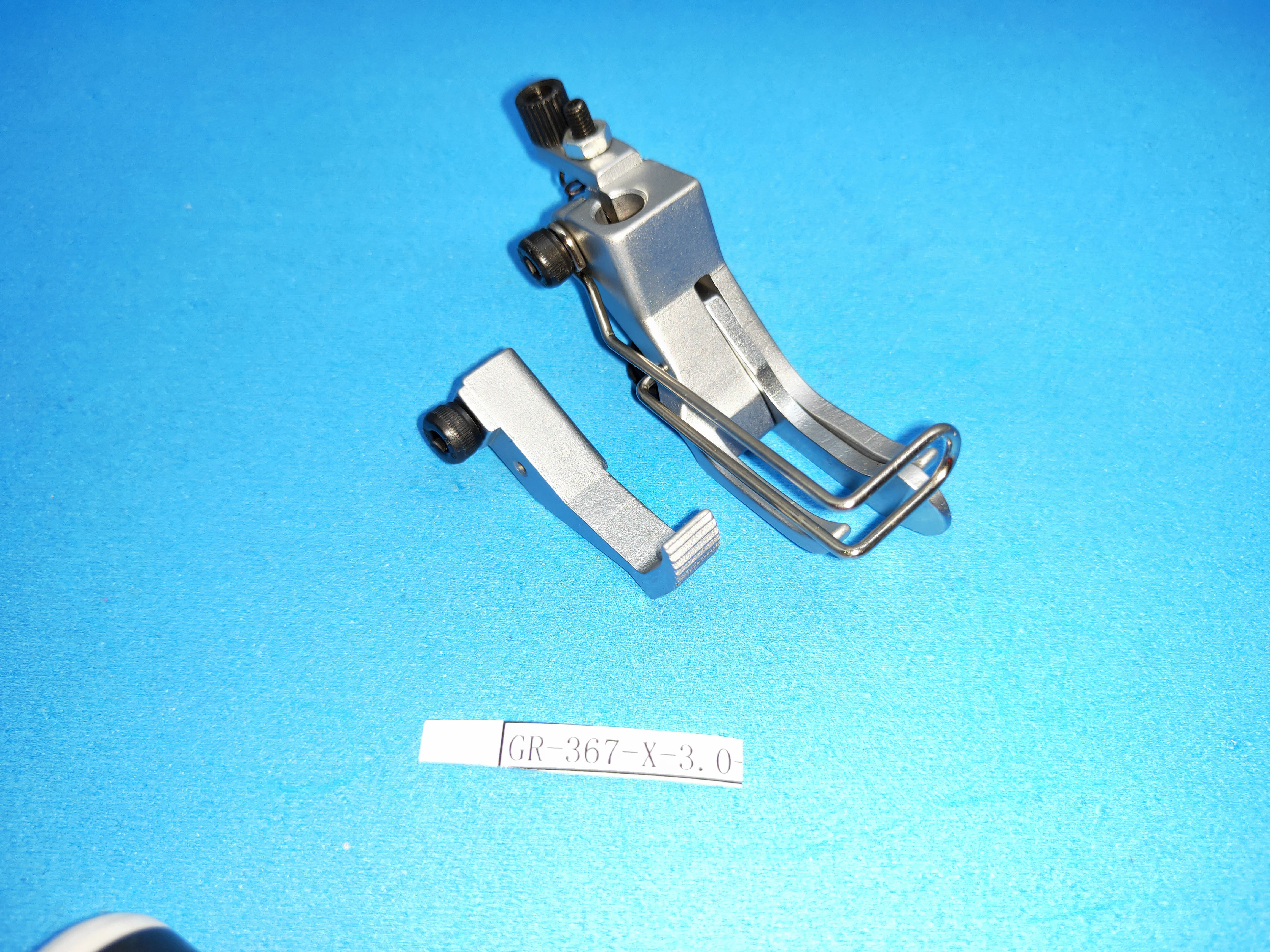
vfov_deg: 58.9
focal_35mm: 23
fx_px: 844
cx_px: 635
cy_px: 476
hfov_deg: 73.9
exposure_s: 1/100
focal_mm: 3.97
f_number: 1.7
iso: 108
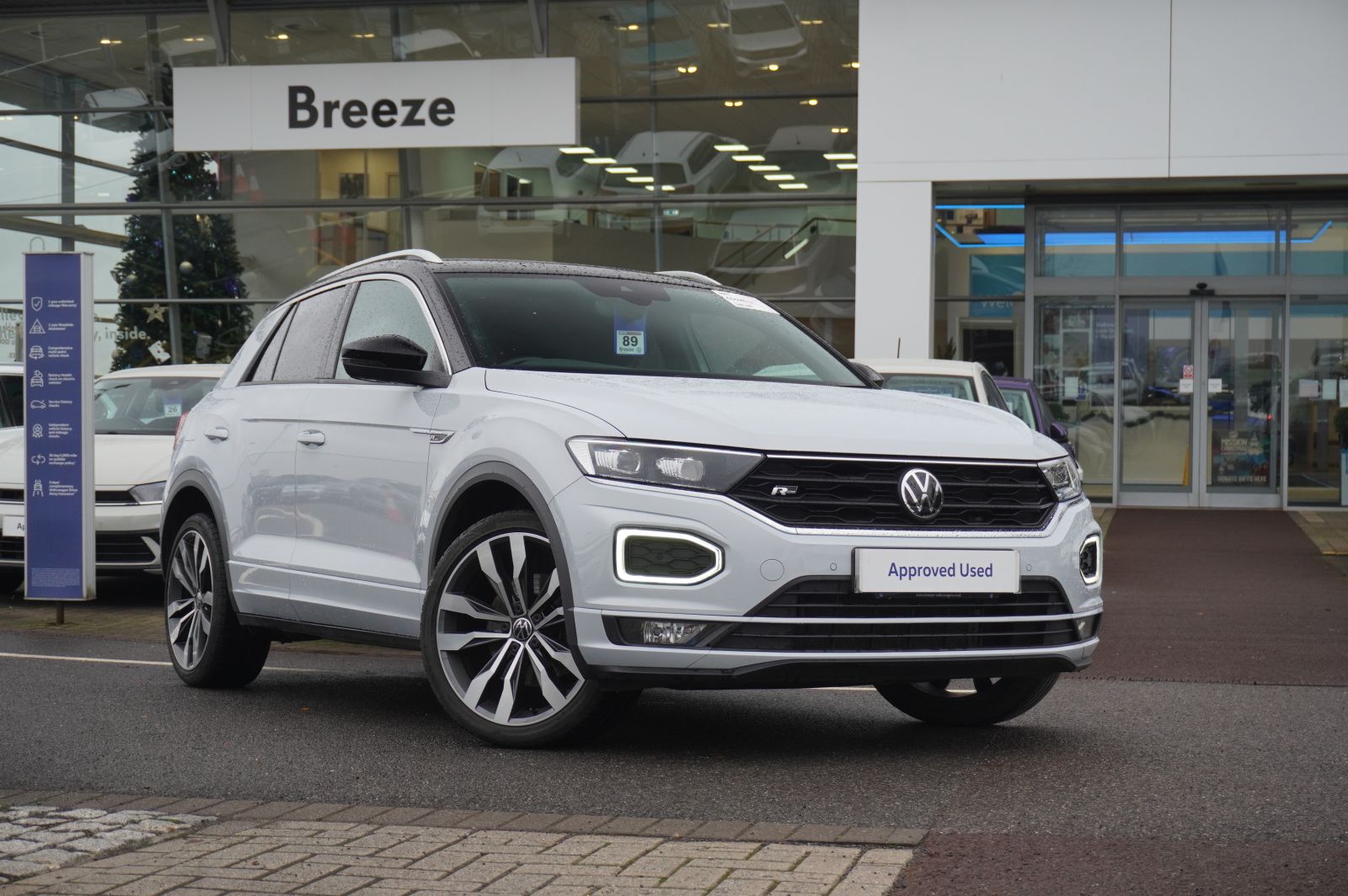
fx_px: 2133
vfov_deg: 23.7
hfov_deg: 35.1
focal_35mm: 57
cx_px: 674
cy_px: 448
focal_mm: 38
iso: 500
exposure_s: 1/160
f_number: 5.6
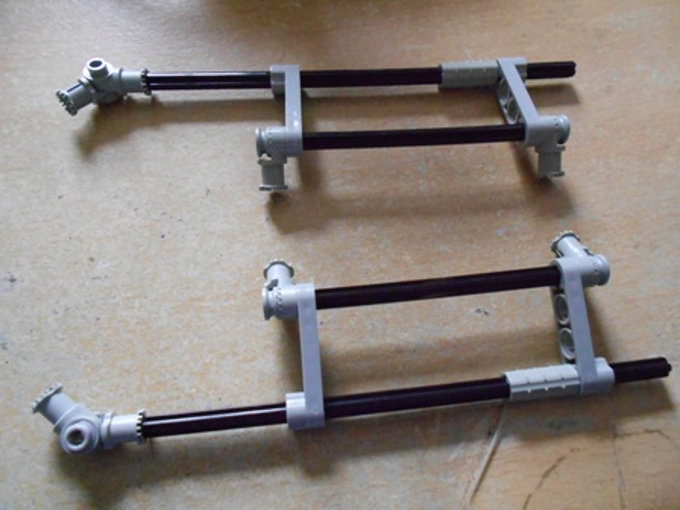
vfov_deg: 53.1
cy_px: 255
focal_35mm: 26
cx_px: 340
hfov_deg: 67.3
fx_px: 511
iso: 800
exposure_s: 1/20
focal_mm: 4.6
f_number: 3.2
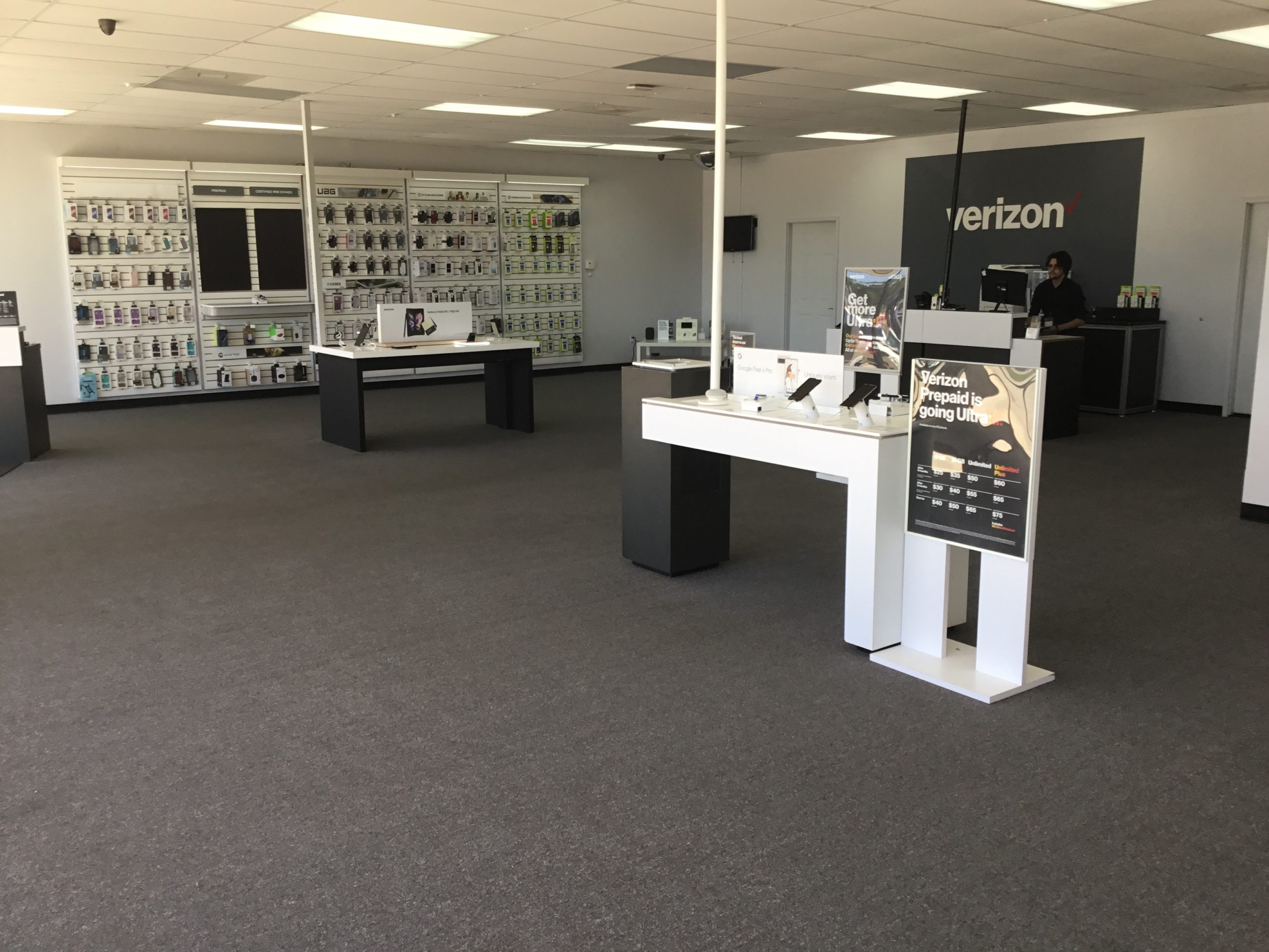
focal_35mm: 31
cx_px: 634
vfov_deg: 45.4
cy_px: 476
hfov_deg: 58.4
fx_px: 1136
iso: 25
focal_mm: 3.3
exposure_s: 1/120
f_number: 2.4
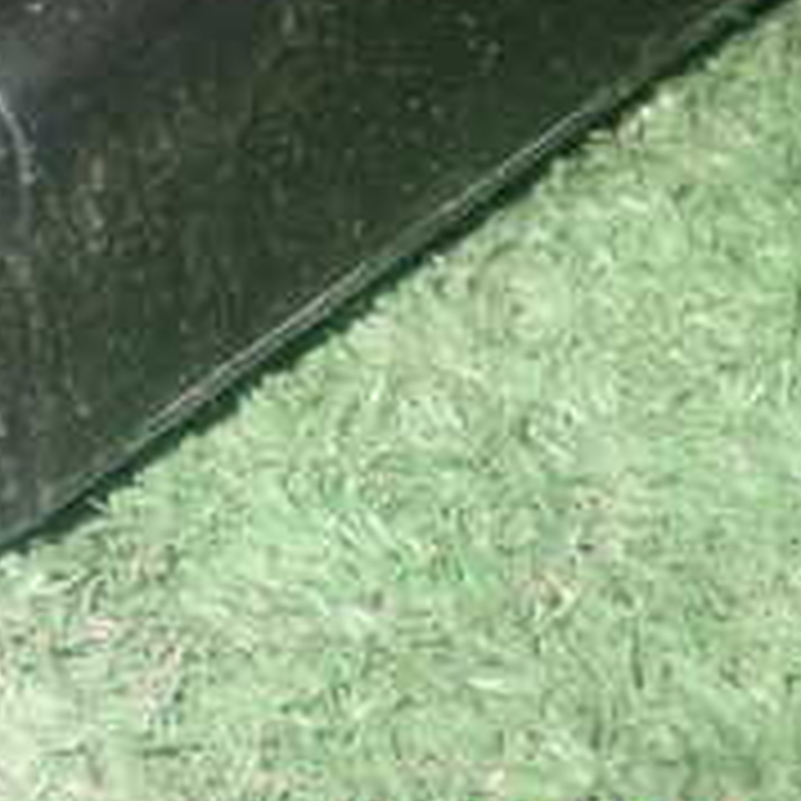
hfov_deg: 13.2
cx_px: 18
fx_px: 3430
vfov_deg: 13.1
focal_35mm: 131
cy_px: -99
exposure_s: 1/40
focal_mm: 7.84
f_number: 9
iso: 800
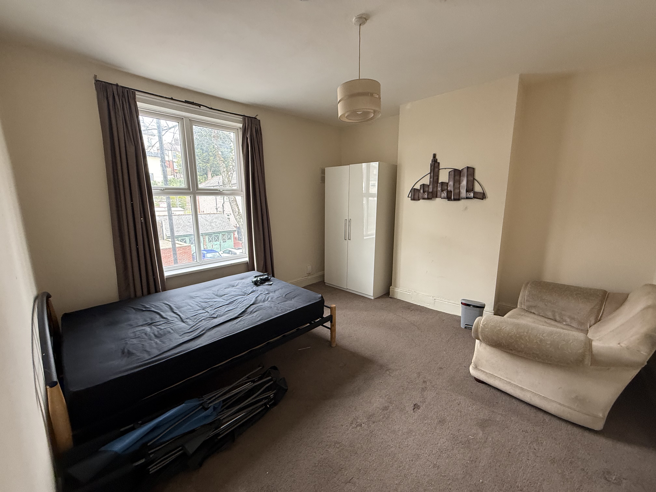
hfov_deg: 102.1
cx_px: 328
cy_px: 246
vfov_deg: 85.7
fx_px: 265
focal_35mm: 14
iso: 200
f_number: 2.2
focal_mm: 2.22
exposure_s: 1/99
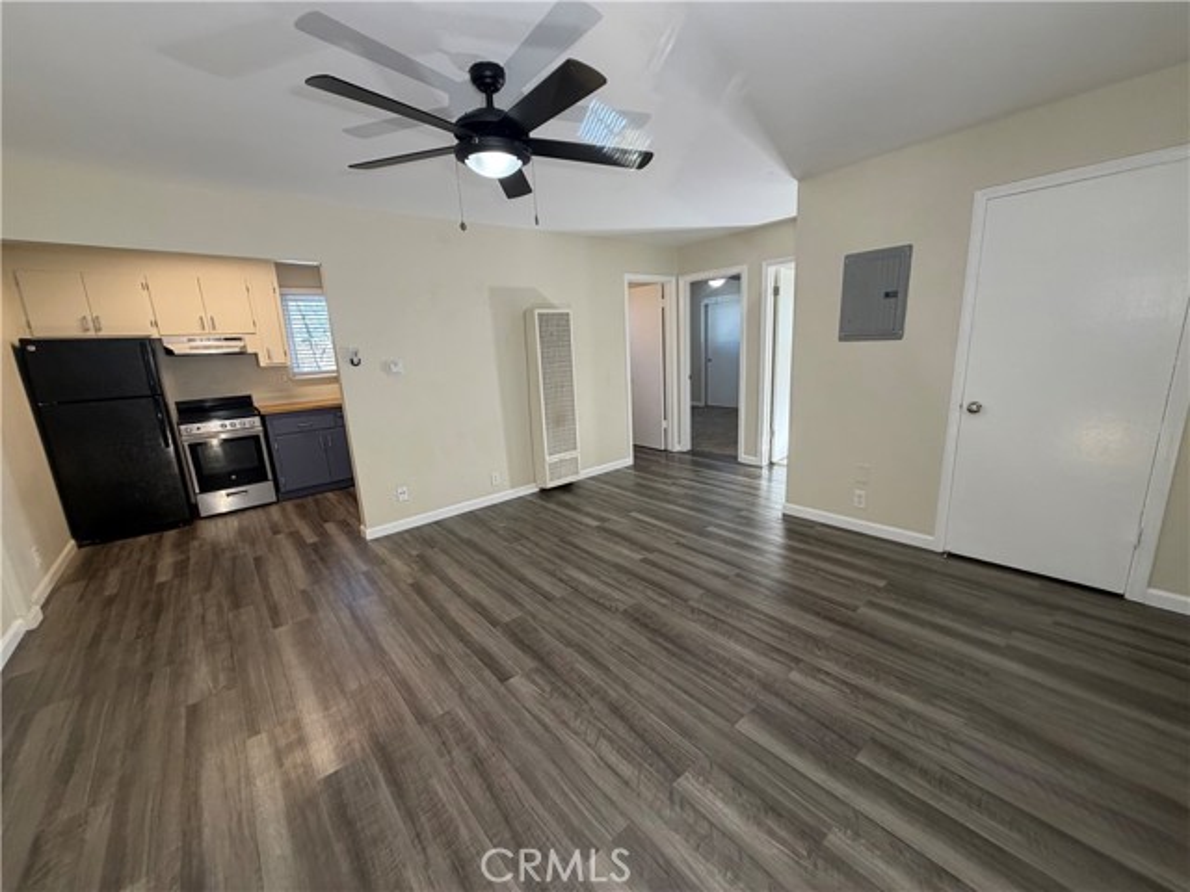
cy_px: 446
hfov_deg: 102.1
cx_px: 595
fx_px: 481
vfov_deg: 85.7
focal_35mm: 14
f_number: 2.2
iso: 160
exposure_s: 1/120
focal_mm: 2.22
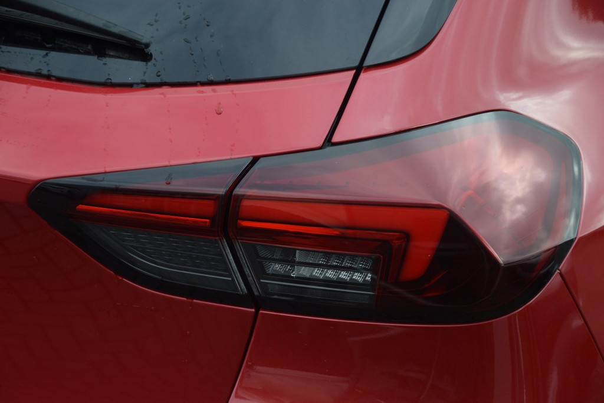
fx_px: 1963
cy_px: 202
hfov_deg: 17.5
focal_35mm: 117
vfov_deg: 11.7
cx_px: 302
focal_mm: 78
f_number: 5.6
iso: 400
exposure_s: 1/320
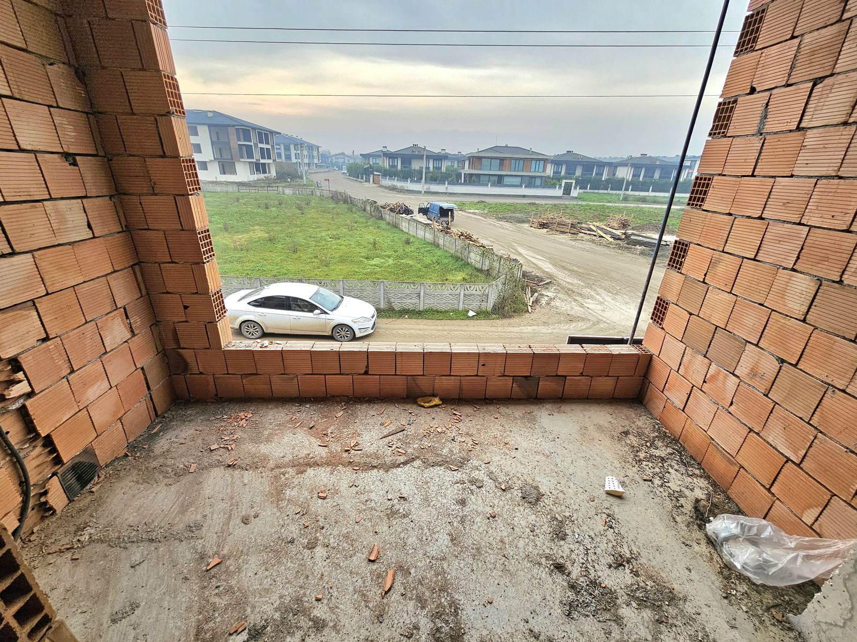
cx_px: 428
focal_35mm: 13
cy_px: 321
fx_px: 322
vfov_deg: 89.9
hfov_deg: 106.2
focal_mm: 2.2
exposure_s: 1/270
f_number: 2.2
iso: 50
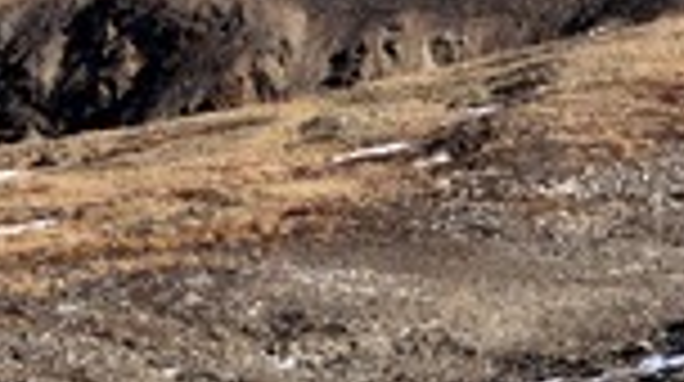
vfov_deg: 2.6
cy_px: -748
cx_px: 396
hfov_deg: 4.8
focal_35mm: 455
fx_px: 8236
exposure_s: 1/320
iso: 200
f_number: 9
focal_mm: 55
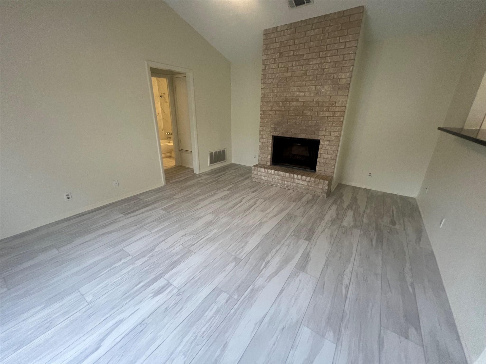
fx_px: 183
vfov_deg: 89.9
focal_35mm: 13
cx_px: 243
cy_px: 182
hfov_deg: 106.2
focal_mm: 1.57
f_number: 1.8
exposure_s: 1/120
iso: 250
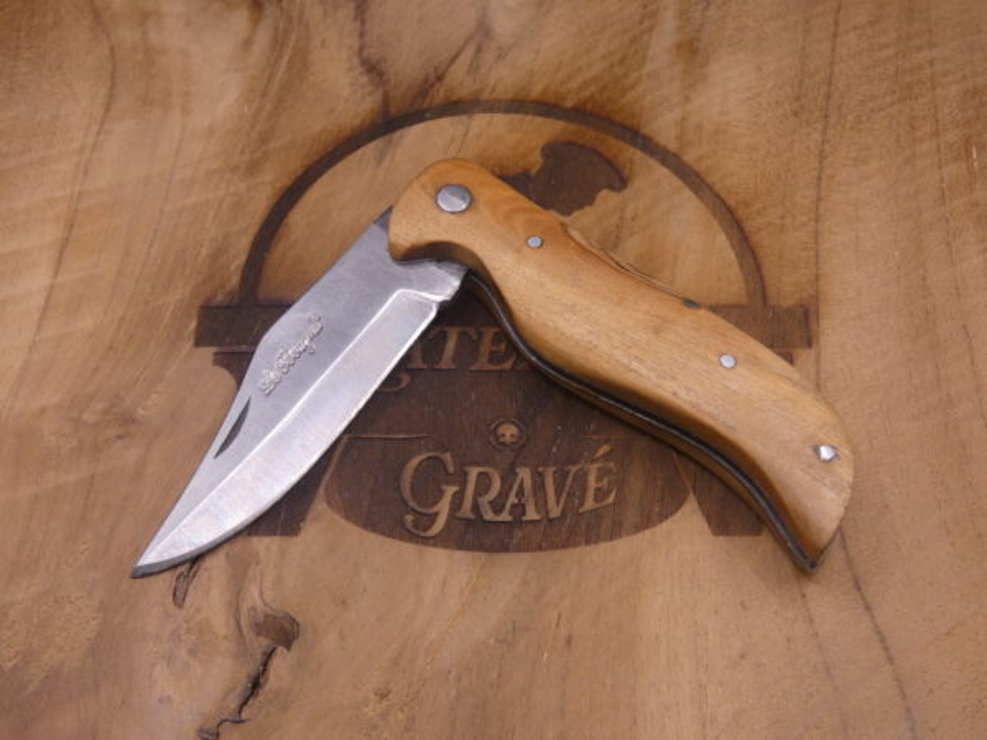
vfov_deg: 30.3
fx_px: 1369
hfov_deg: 39.7
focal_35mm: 48
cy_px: 370
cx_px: 494
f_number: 3.8
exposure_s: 1/80
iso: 250
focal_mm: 8.6
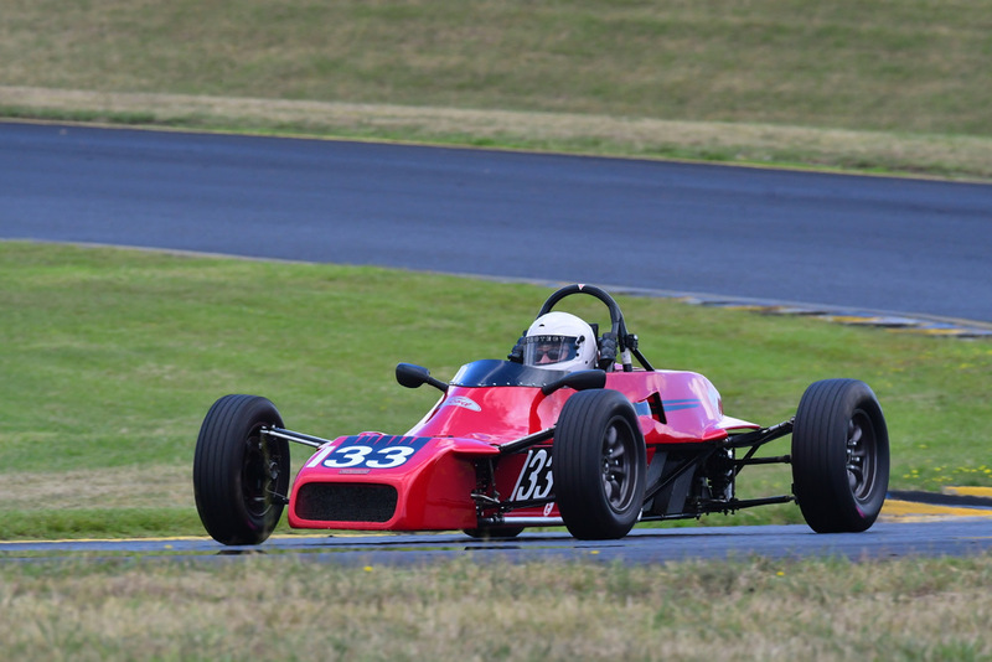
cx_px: 496
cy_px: 331
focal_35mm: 585
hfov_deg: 3.5
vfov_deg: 2.4
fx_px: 16125
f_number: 11
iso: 1000
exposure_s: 1/640
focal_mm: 390
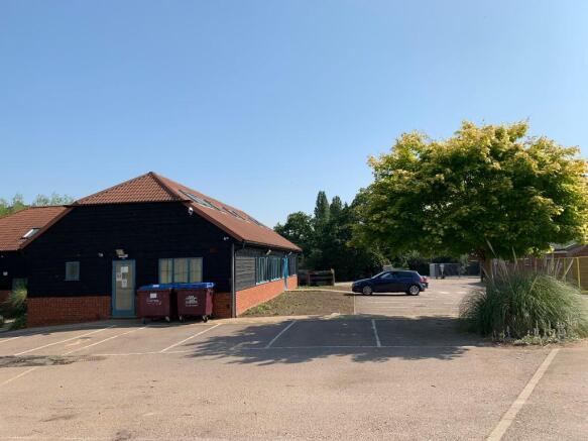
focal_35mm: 26
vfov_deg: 53.0
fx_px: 442
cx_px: 294
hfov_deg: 67.3
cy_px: 220
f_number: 1.8
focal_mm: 4.25
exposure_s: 1/2611
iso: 25
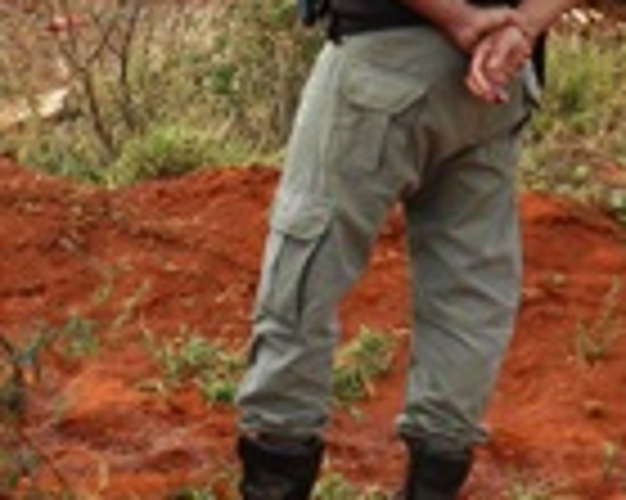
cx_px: -144
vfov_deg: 9.4
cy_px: -70
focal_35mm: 162
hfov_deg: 11.6
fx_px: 2999
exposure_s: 1/400
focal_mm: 8.1
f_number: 4.2
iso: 160
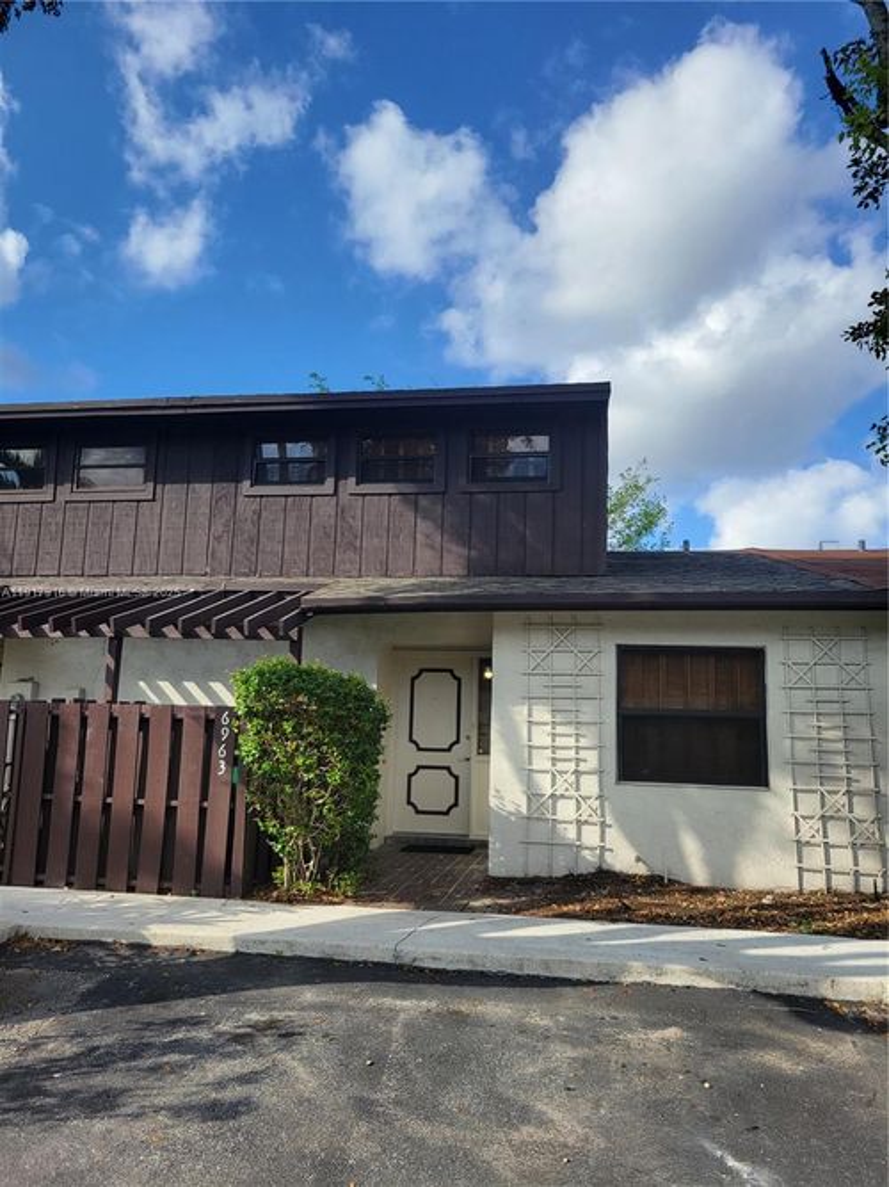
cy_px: 594
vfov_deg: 67.3
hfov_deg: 53.0
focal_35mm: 26
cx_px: 444
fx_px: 891
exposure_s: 1/1606
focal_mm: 5.4
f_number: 1.8
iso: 40
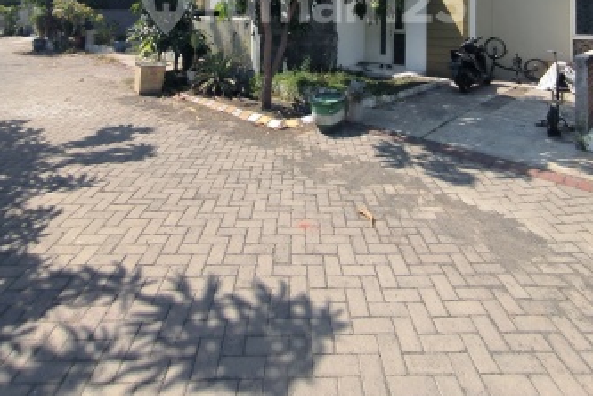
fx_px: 379
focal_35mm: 23
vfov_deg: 46.4
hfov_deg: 76.1
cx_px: 304
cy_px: 2
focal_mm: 1.65
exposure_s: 1/744
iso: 50
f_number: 2.2
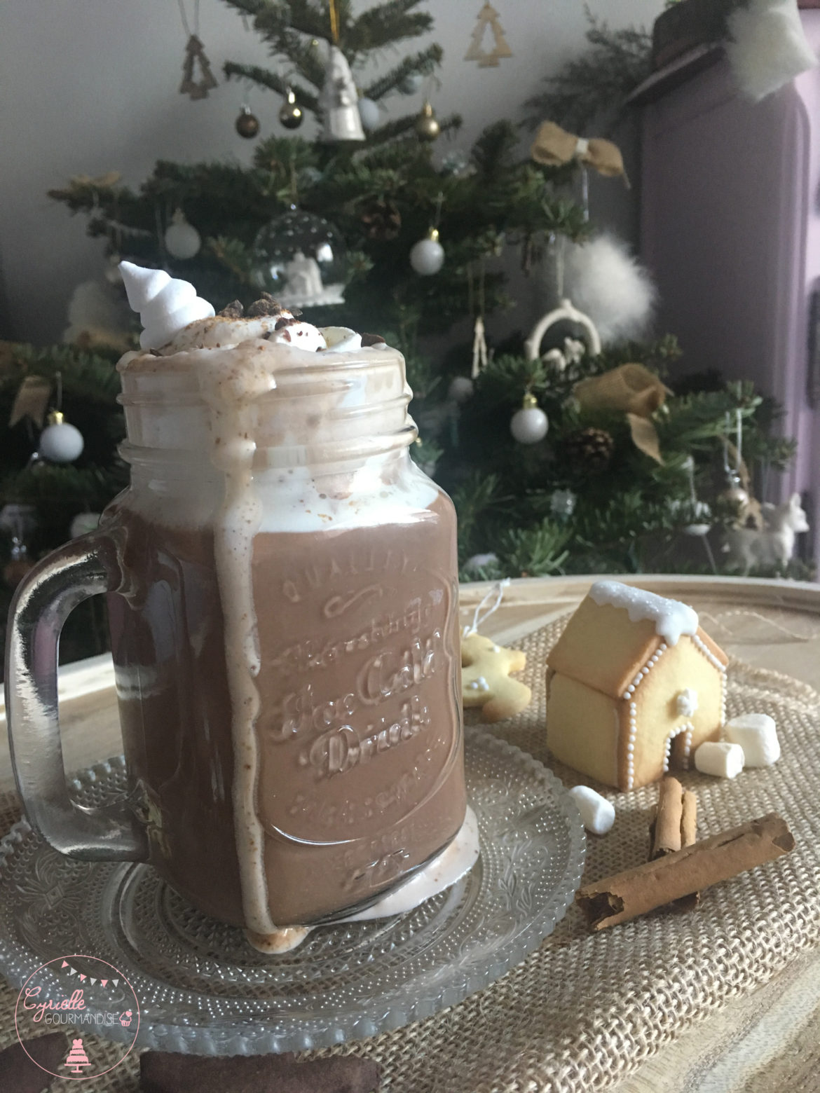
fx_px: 916
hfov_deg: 48.2
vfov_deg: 61.7
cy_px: 546
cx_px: 410
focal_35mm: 29
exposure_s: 1/33
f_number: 2.2
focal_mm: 4.15
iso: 200
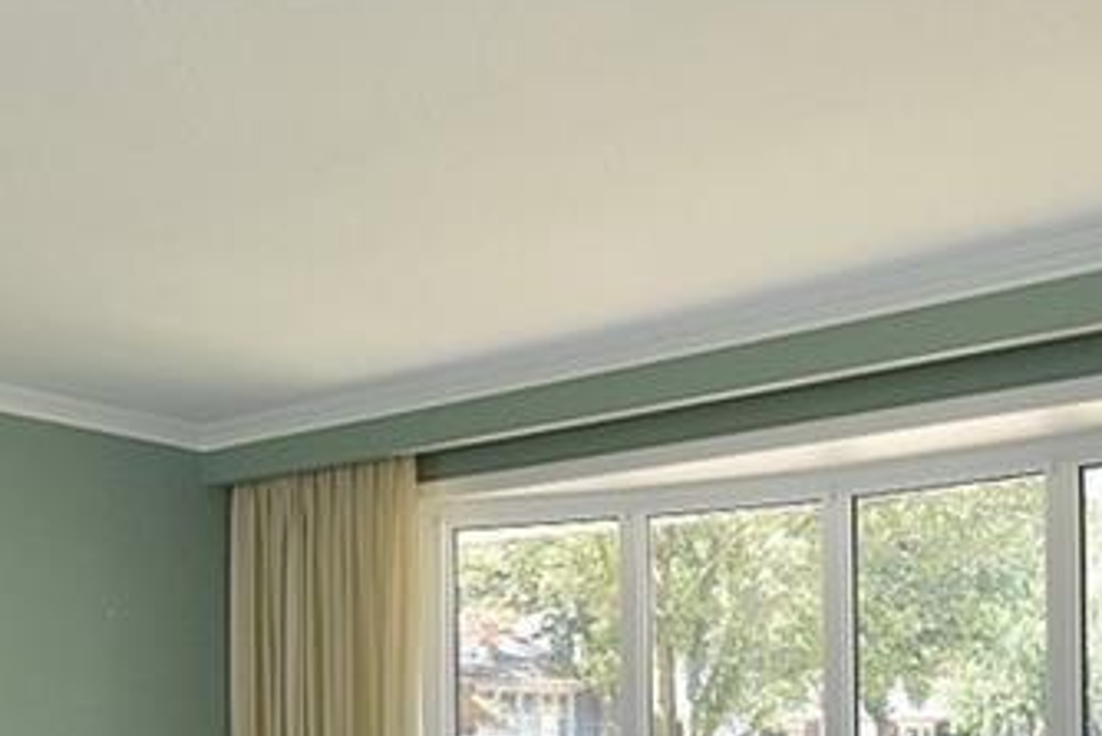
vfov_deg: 25.9
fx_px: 1501
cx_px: 445
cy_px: 771
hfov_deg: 40.2
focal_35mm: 49
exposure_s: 1/160
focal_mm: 16
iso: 500
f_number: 6.3
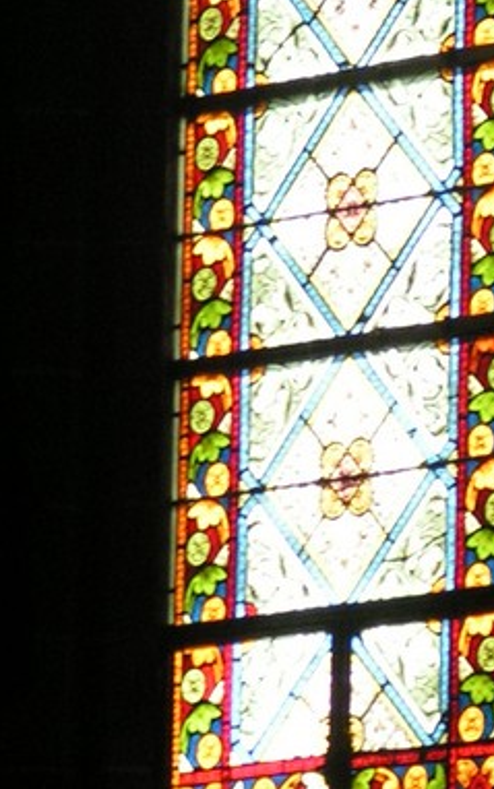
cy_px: 73
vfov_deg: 4.5
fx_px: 10009
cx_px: 327
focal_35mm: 465
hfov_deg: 2.8
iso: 200
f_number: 3.5
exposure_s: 1/80
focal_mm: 24
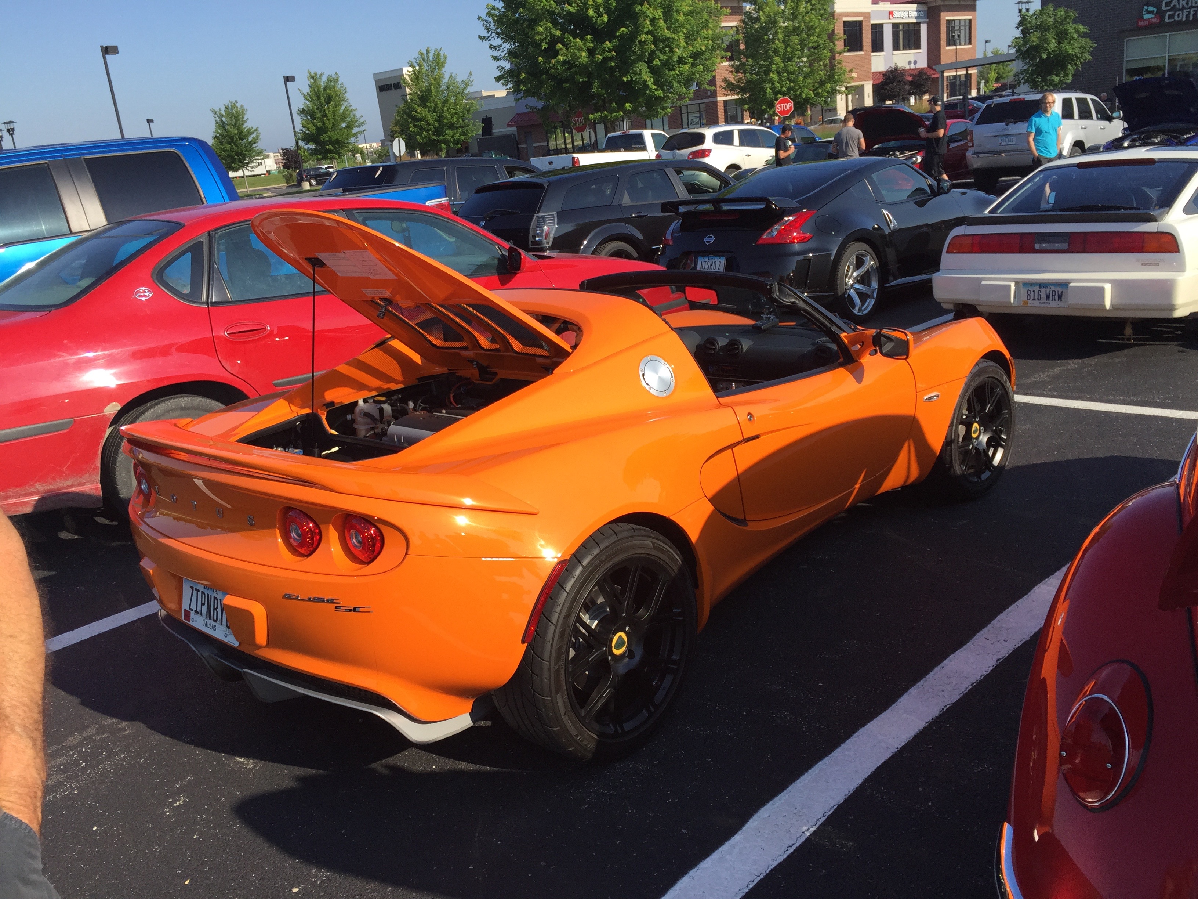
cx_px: 599
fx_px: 1004
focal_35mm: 29
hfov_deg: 61.7
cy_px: 450
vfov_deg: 48.2
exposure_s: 1/1582
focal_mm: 4.15
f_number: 2.2
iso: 32
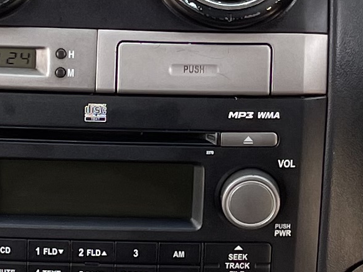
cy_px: 103
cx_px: 128
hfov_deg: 11.4
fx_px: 1814
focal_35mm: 173
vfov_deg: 8.6
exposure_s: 1/256
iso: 32
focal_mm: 5.1
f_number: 1.6
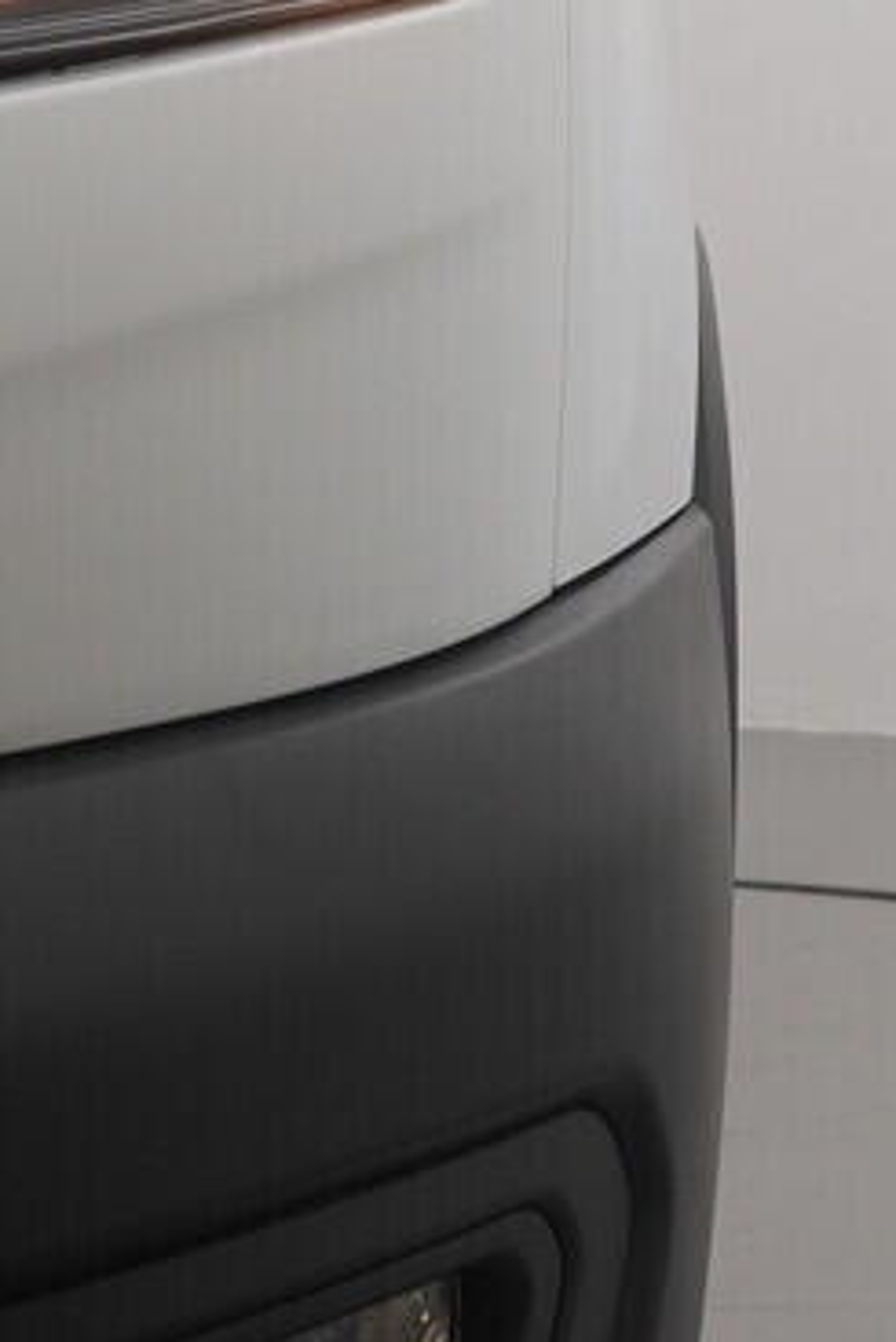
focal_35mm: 141
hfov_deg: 9.7
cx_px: 578
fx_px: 5259
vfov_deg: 14.5
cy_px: 346
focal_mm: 24
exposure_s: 1/200
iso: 250
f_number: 5.6
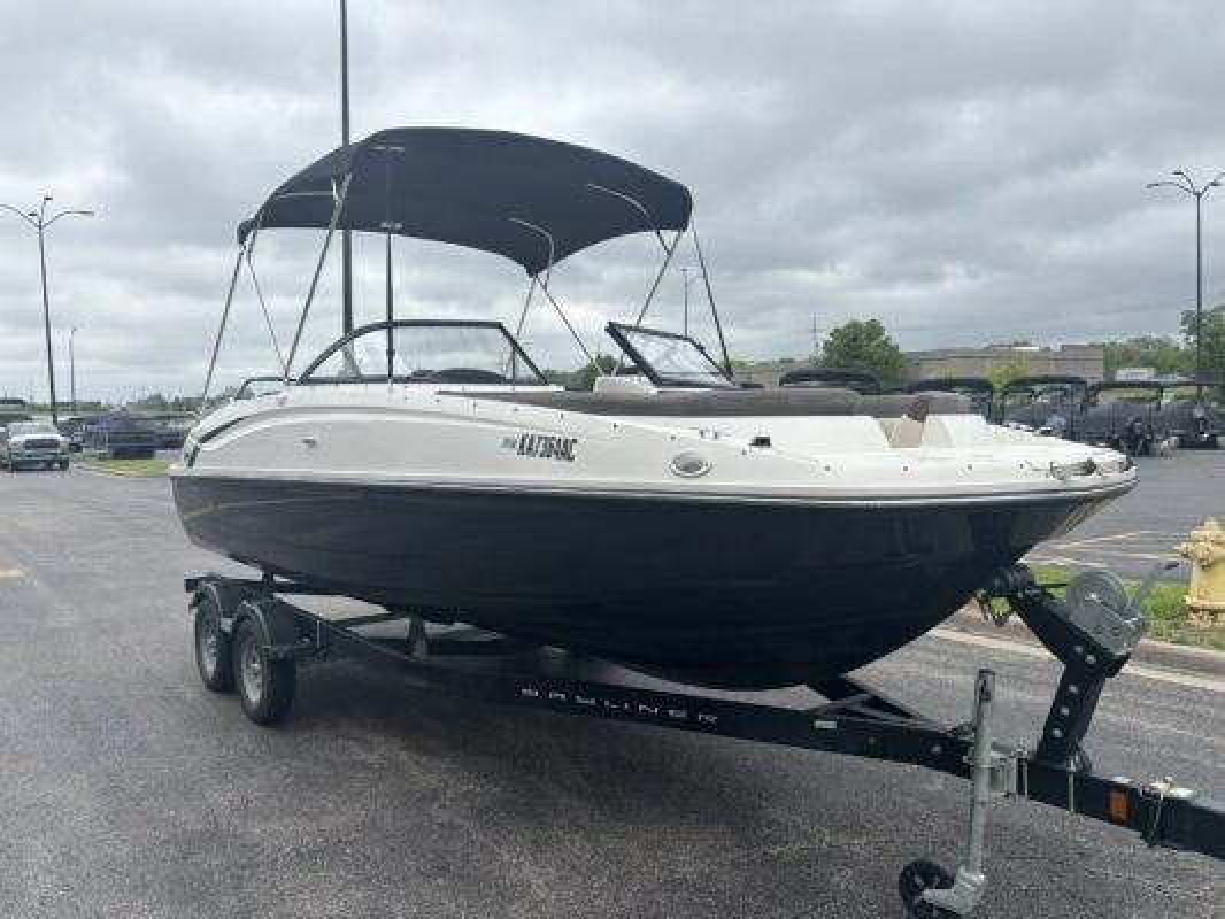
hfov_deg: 67.3
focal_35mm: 26
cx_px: 612
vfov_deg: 53.1
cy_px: 460
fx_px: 920
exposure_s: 1/2024
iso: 50
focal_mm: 5.96
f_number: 1.6
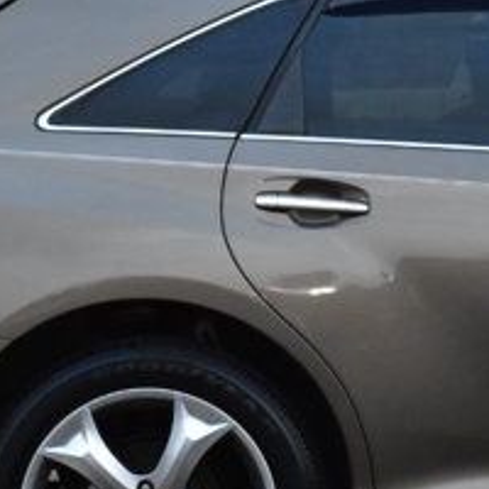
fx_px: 3964
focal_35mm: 248
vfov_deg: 7.1
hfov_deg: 7.0
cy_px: 323
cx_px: 599
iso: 2500
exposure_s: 1/160
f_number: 9
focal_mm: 38
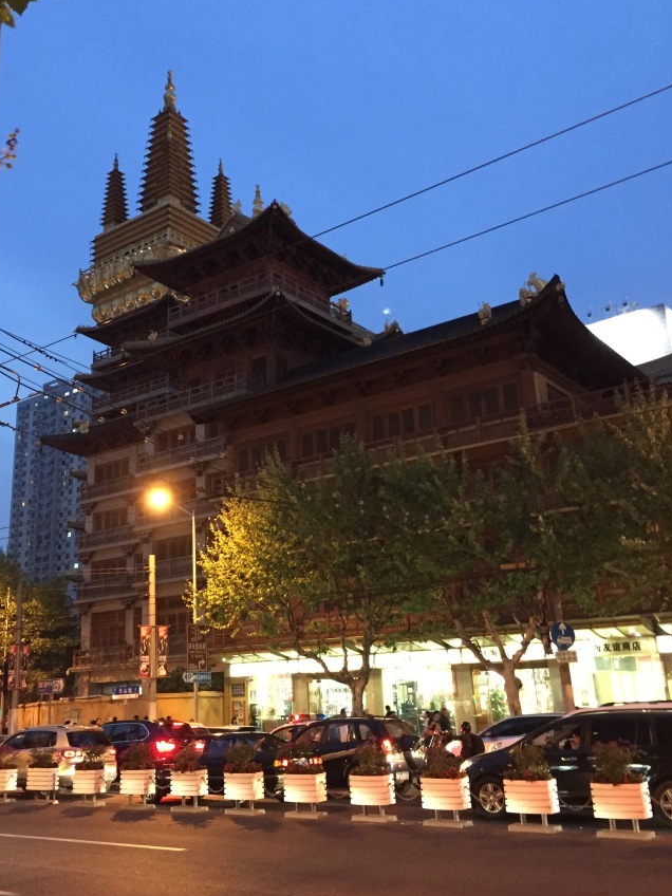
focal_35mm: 35
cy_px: 418
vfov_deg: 52.6
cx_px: 270
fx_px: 906
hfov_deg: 40.5
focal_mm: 4.15
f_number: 2.2
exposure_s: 1/15
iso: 500
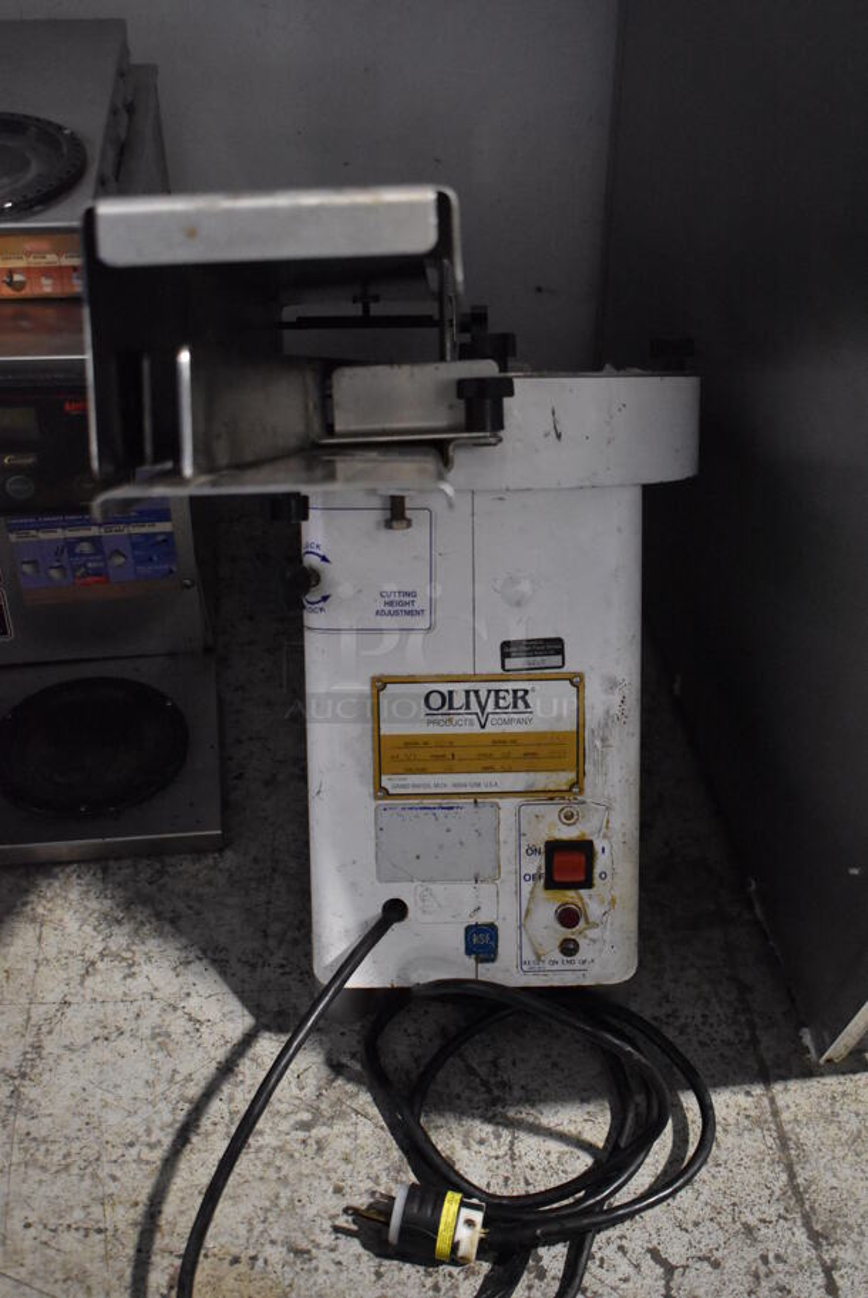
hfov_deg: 31.9
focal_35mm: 42
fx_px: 1517
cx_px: 434
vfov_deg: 46.4
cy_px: 649
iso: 6400
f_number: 4.2
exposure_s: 1/125
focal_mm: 28
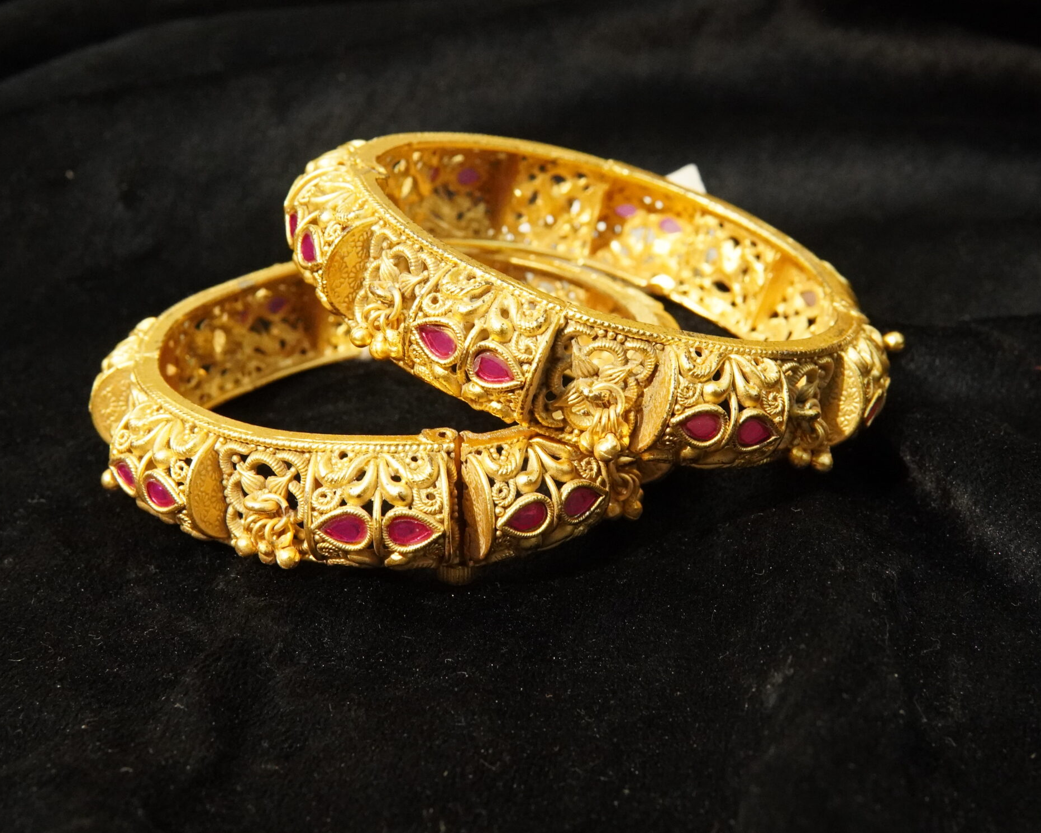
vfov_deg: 26.2
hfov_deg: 32.5
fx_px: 1787
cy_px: 387
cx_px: 519
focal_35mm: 58
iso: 4000
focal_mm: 30
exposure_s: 1/80
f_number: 9
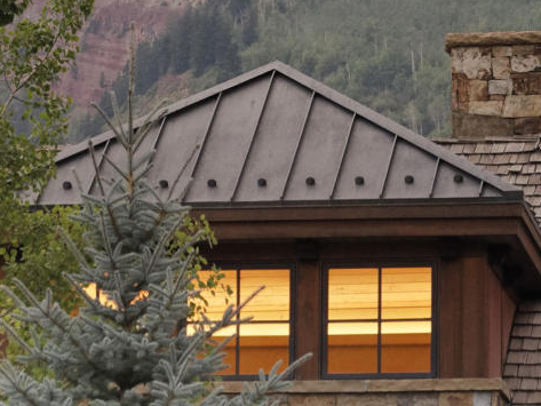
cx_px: 365
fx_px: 4580
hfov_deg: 6.8
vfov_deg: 5.1
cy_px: 263
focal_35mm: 293
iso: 1000
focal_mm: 48
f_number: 7.1
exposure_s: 1/20
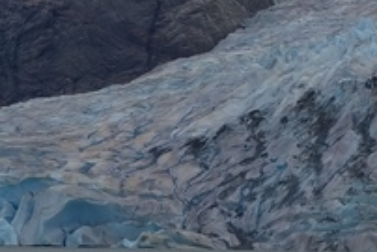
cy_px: -9
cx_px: 485
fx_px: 4988
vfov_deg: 2.9
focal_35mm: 476
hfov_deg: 4.3
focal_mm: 75
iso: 100
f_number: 9
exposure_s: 1/320
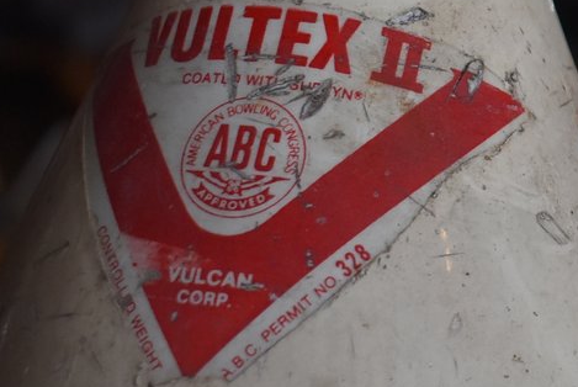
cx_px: 790
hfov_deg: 13.0
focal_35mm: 152
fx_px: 2443
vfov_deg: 9.0
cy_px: 272
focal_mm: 28
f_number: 4.2
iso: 640
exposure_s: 1/250
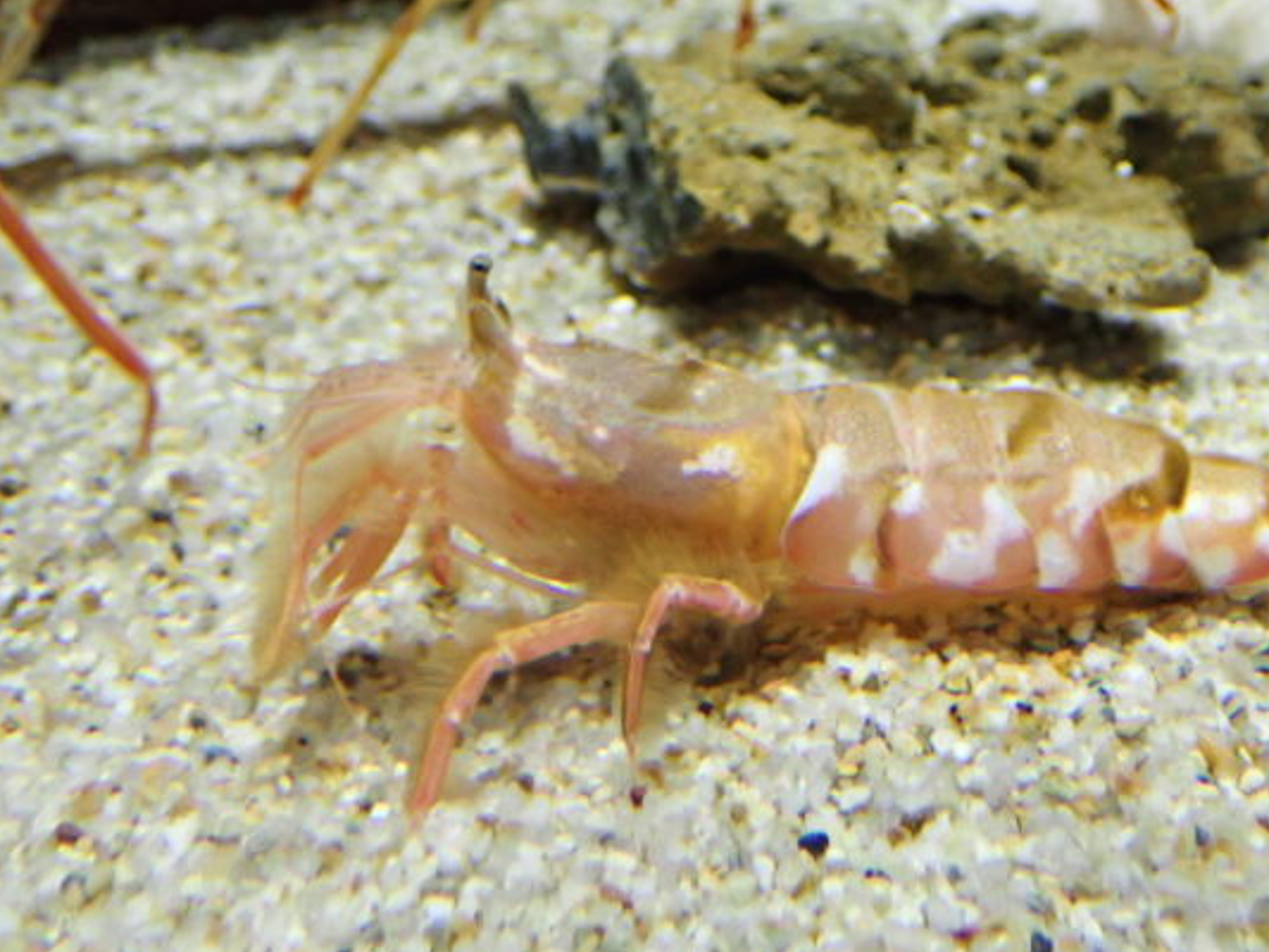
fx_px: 1980
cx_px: 912
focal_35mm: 54
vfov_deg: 27.0
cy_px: 538
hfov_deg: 35.0
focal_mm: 6.37
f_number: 2.5
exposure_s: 1/40
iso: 500
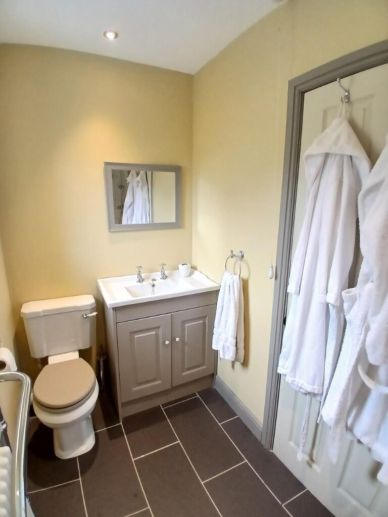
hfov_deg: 74.7
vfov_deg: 91.0
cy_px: 258
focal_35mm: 17
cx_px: 194
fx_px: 254
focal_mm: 1.4
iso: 160
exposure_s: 1/33.3
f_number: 2.2
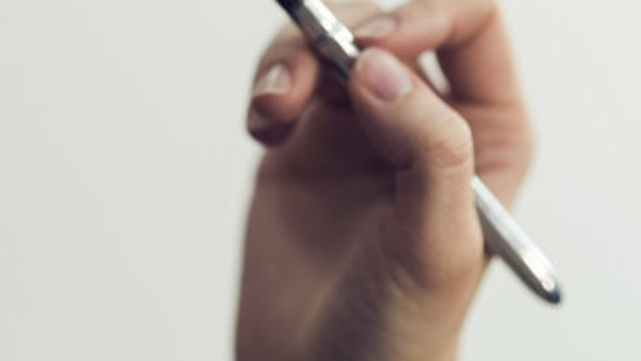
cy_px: 44
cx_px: 113
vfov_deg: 6.7
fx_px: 3077
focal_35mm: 181
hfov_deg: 11.8
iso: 320
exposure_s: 1/125
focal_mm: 85
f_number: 2.2
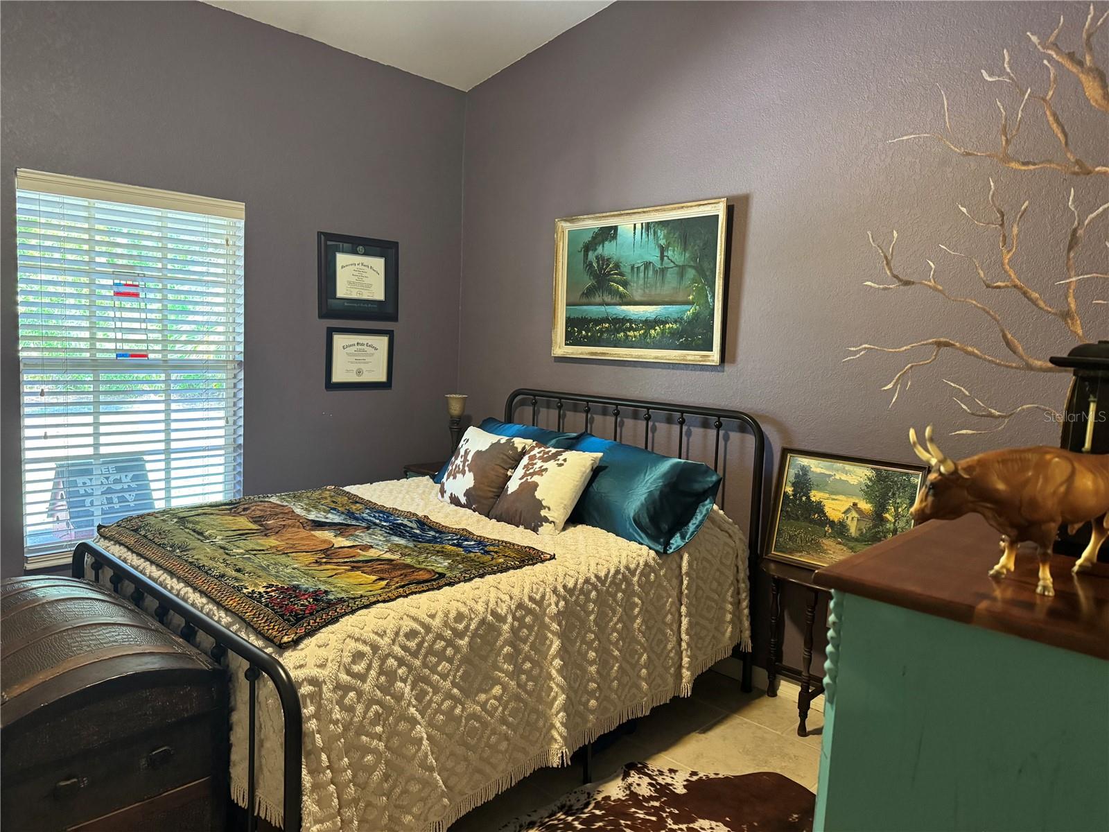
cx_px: 554
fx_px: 769
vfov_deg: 56.8
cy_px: 416
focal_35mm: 24
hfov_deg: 71.6
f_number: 1.78
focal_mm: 6.76
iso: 800
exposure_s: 1/60
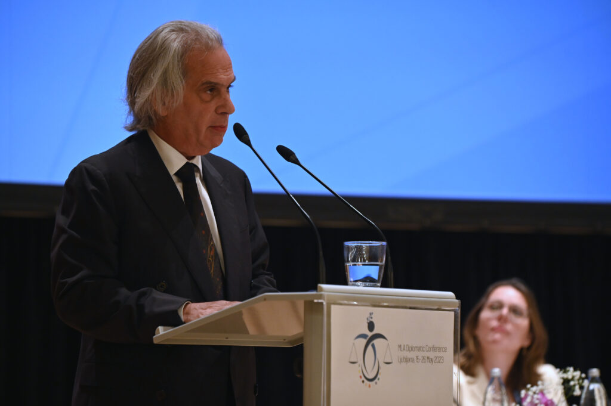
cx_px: 306
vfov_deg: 6.9
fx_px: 3392
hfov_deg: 10.3
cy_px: 203
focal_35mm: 200
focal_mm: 200
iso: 3200
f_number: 4
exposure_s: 1/125
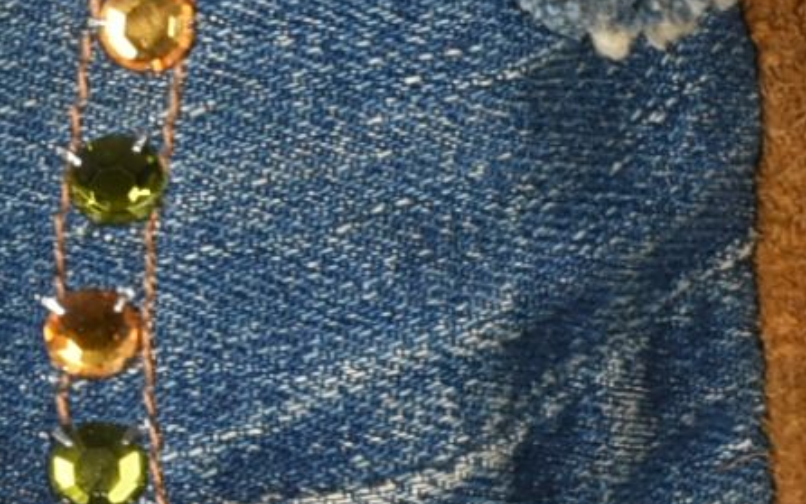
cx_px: -246
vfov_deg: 1.7
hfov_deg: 2.7
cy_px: 83
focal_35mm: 769
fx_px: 16905
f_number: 14
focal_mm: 75
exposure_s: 1/125
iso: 200
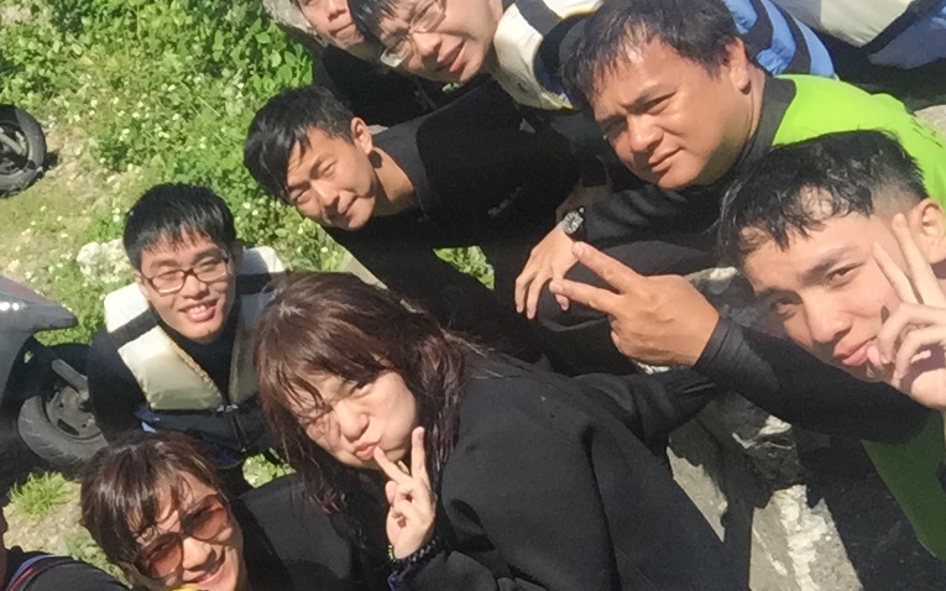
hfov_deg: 35.5
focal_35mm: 55
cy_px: 435
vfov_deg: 23.3
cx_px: 169
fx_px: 1418
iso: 32
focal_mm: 2.65
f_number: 2.2
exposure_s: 1/1238
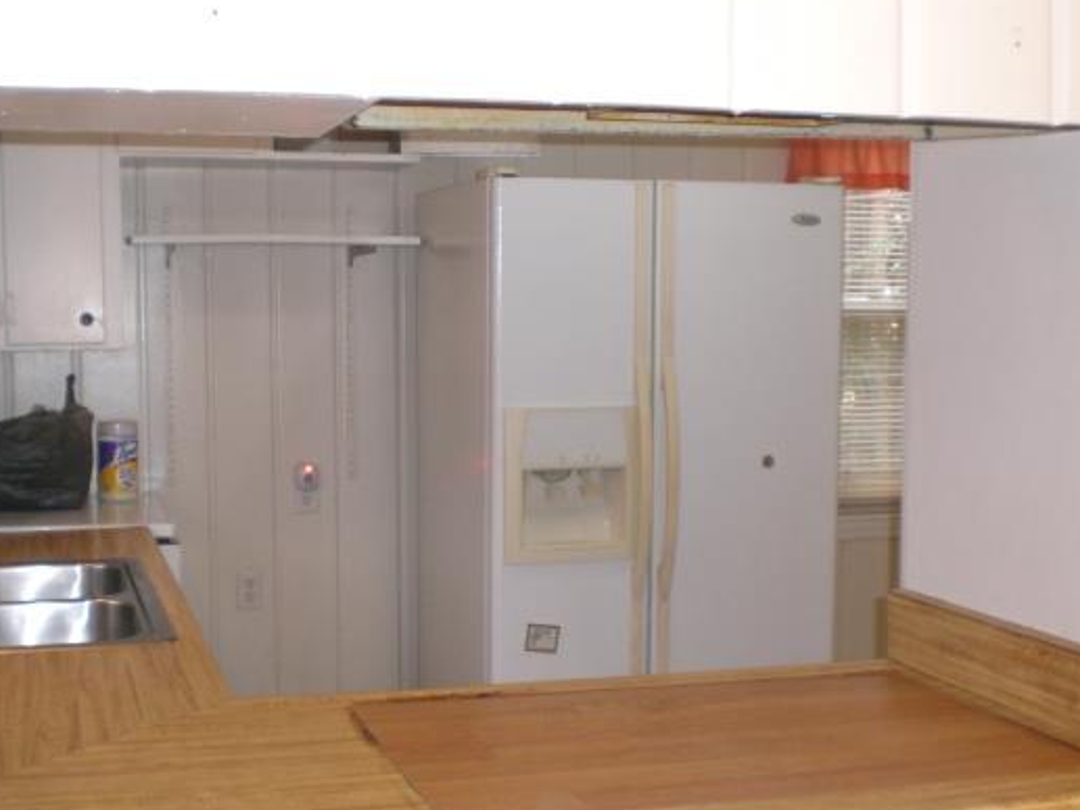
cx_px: 503
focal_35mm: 47
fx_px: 1467
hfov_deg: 40.4
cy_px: 407
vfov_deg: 30.9
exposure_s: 1/60
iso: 200
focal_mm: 6.3
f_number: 3.1
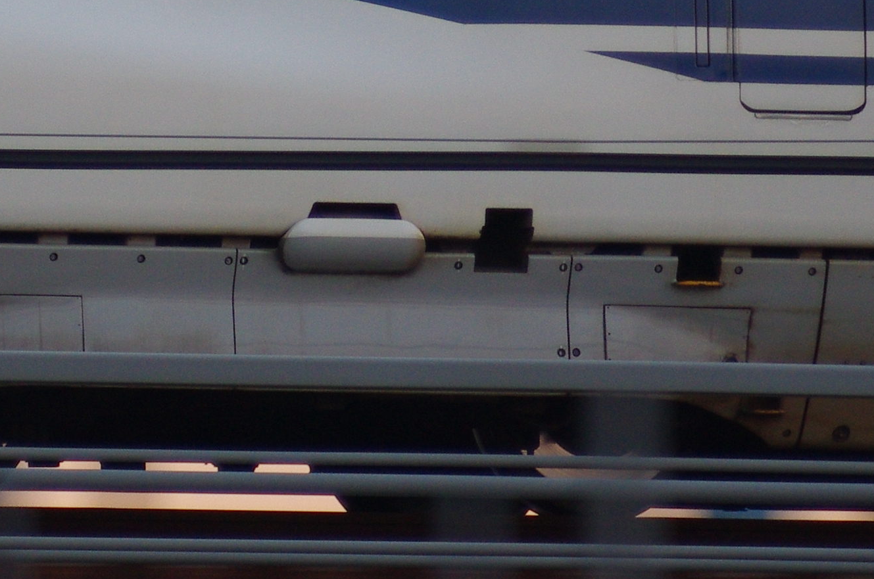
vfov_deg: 1.0
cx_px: 224
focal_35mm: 1390
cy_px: -128
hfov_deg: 1.5
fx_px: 33685
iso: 640
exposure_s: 1/100
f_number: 4
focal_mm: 250
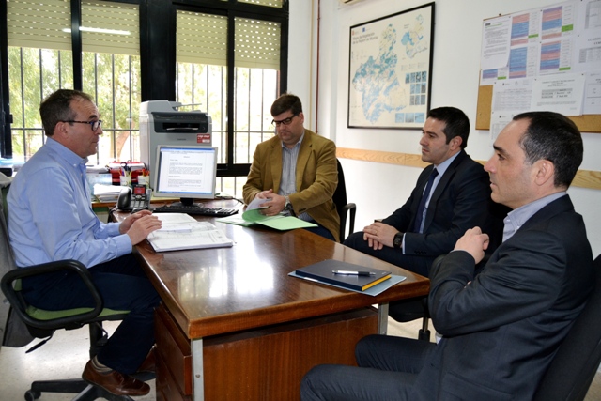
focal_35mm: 27
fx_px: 451
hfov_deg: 67.4
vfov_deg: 48.0
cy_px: 200
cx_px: 300
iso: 400
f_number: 4
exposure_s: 1/80
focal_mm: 18
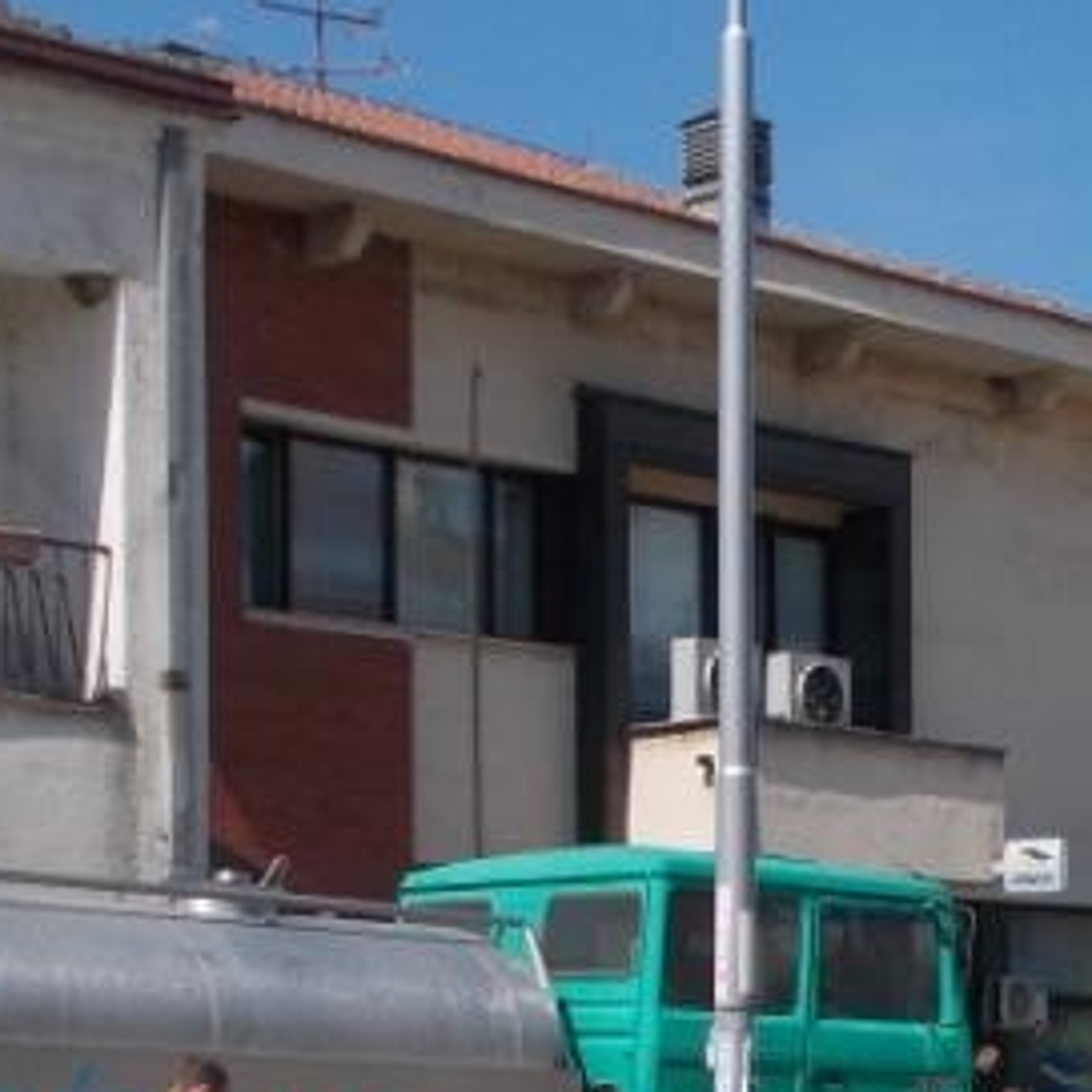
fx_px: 3569
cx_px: 907
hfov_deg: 17.2
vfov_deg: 16.9
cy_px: 1148
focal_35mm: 100
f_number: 8.6
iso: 80
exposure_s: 1/160
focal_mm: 5.3
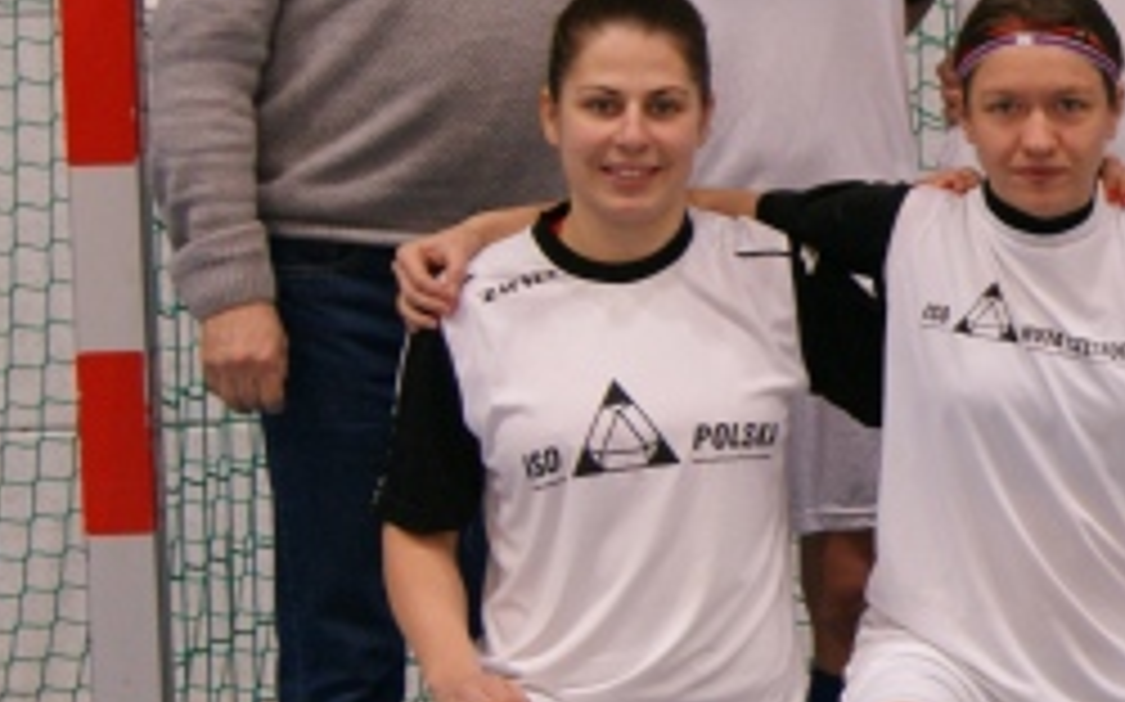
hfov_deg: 10.5
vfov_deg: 6.7
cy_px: 398
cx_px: 1440
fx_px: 6007
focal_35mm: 196
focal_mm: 40
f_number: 5.6
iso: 400
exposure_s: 1/40
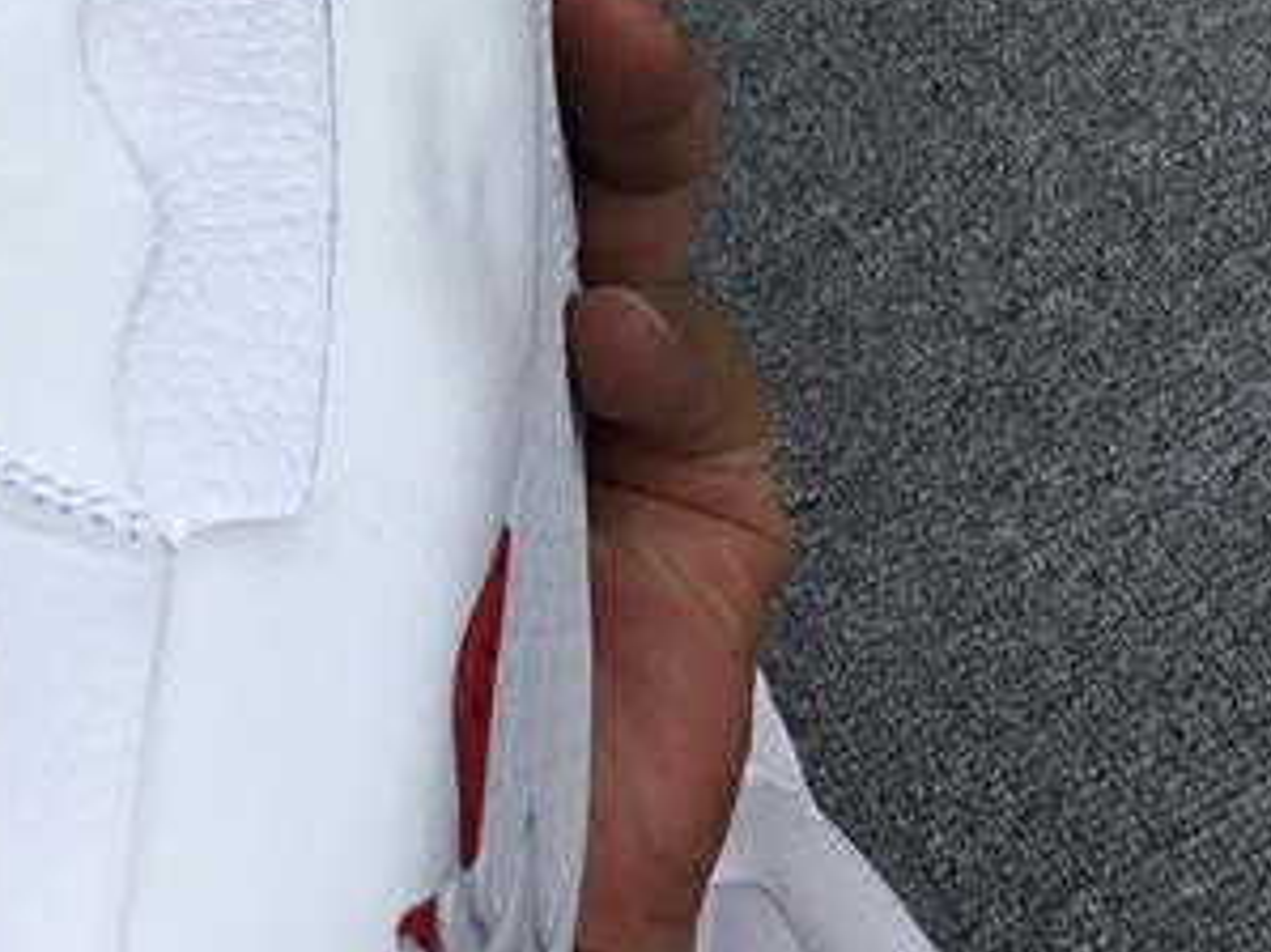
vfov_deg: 17.1
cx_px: 77
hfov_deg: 22.8
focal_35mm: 83
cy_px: -115
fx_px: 3046
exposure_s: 1/479
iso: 25
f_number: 2.4
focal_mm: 3.3
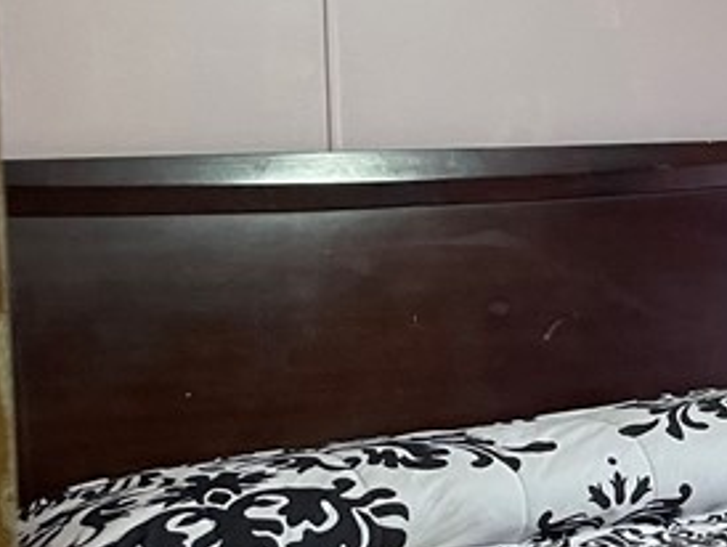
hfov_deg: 17.1
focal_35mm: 97
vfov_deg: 15.3
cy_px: 244
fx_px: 2039
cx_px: 1252
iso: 160
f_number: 1.6
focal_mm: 4.2
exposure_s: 1/60
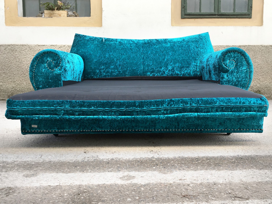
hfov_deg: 61.7
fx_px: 228
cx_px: 136
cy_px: 102
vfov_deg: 48.2
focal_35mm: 29
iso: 25
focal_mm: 4.15
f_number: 2.2
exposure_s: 1/265
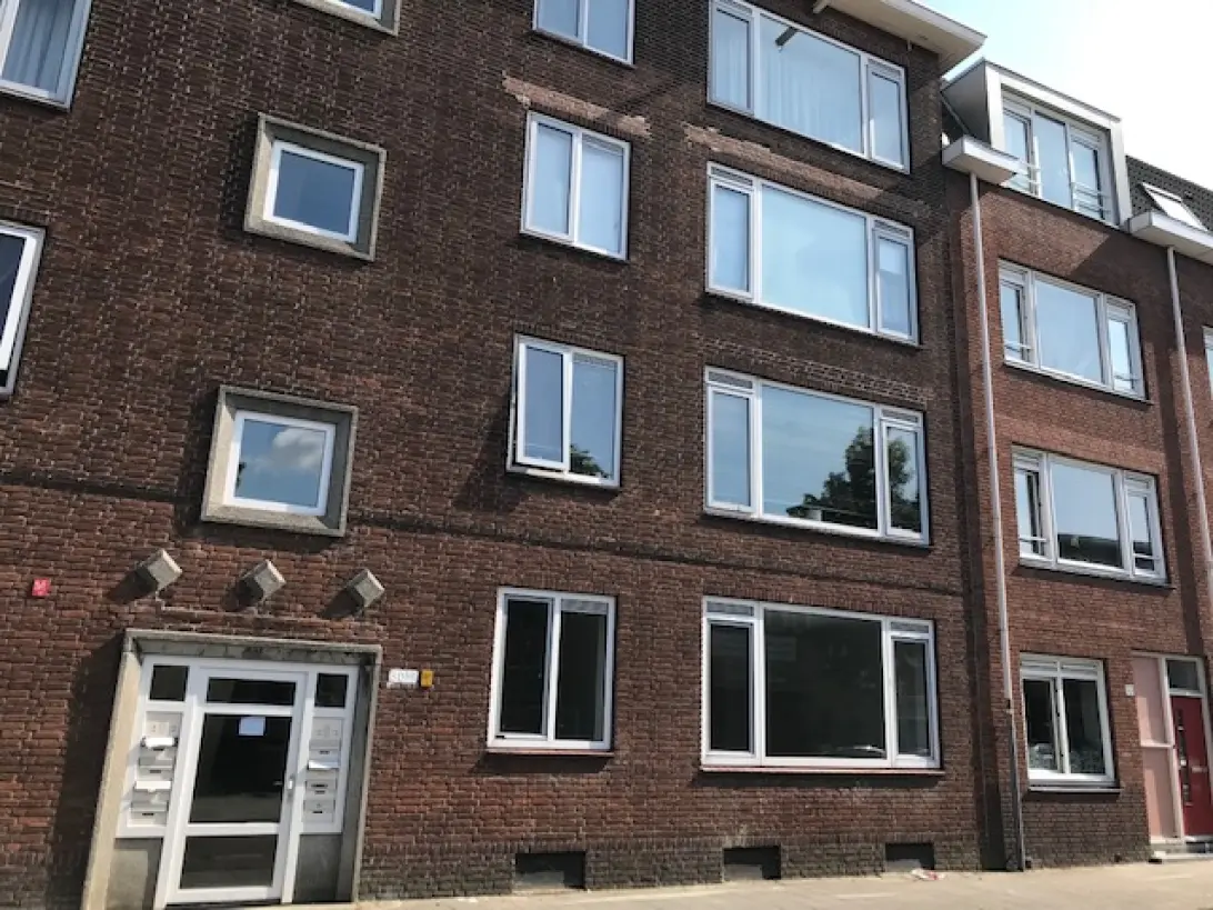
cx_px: 606
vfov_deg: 49.7
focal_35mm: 28
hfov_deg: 63.4
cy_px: 455
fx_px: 981
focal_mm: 3.99
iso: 20
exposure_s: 1/1168
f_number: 1.8
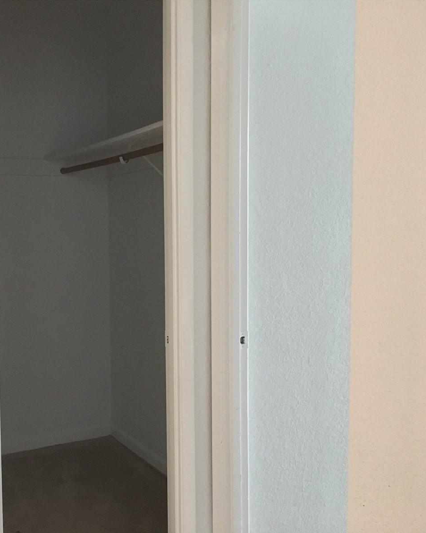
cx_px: 91
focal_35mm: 38
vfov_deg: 47.9
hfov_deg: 37.8
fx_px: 599
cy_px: 267
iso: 200
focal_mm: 4.15
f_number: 2.2
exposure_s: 1/30
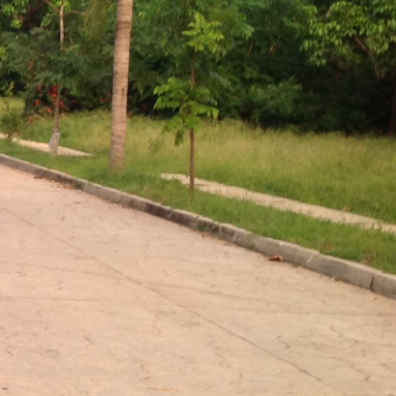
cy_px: 128
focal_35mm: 98
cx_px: -204
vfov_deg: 17.7
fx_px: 1268
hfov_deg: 16.2
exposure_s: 1/15
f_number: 2.4
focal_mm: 4.28
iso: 125
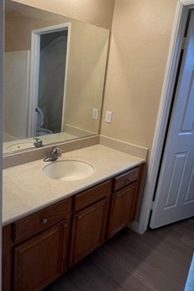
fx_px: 202
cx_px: 53
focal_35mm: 25
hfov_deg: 49.6
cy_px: 128
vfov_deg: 71.2
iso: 160
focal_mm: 1.57
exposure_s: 1/120
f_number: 1.8
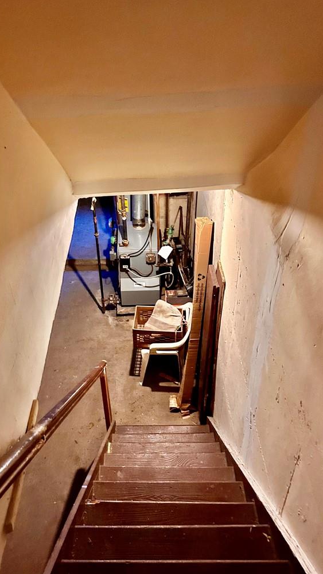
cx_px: 133
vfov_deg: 66.1
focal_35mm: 29
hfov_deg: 40.1
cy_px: 283
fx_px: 441
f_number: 1.5
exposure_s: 1/30
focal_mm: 5.7
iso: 640
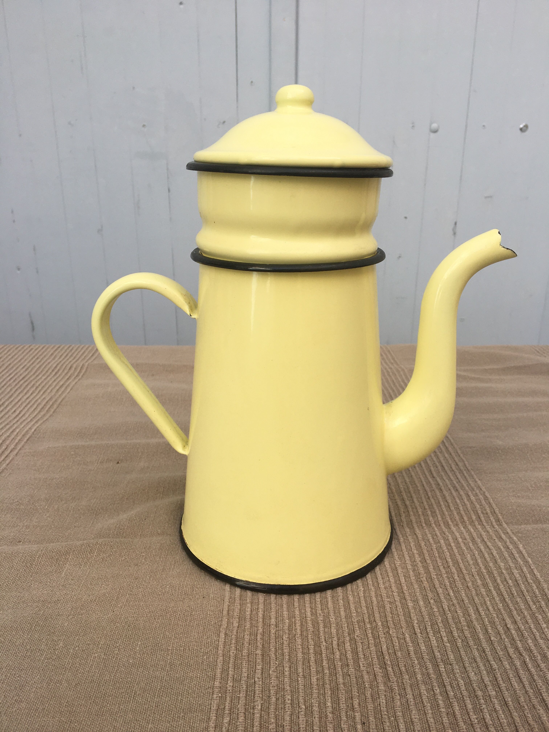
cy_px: 366
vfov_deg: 61.7
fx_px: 613
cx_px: 274
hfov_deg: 48.2
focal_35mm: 29
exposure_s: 1/346
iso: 25
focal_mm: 4.15
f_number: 2.2
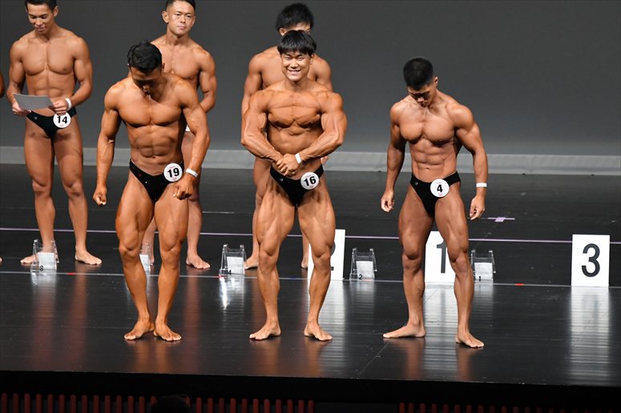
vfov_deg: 4.8
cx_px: 310
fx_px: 4914
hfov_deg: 7.2
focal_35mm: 285
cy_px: 206
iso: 4000
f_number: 5.6
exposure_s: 1/400
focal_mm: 190
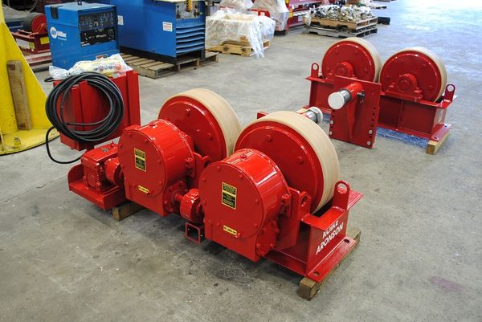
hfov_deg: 57.2
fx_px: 442
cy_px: 161
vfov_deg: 40.0
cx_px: 241
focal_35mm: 33
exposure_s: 1/30
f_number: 4
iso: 320
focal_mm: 22
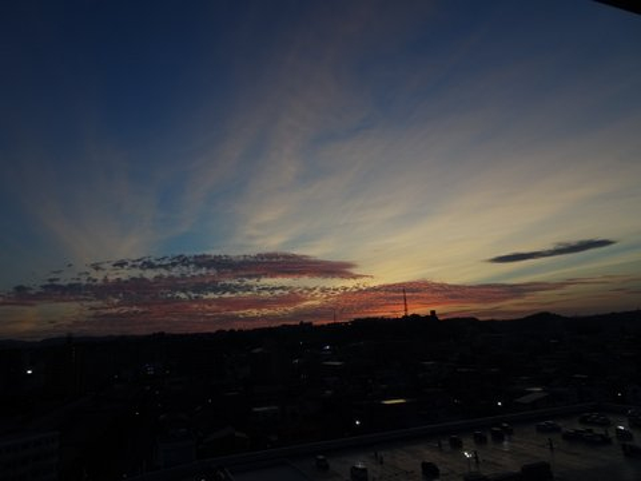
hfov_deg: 71.6
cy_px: 240
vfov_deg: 56.8
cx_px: 320
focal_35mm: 24
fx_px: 444
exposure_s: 1/100
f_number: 3.5
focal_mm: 4.1
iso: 80
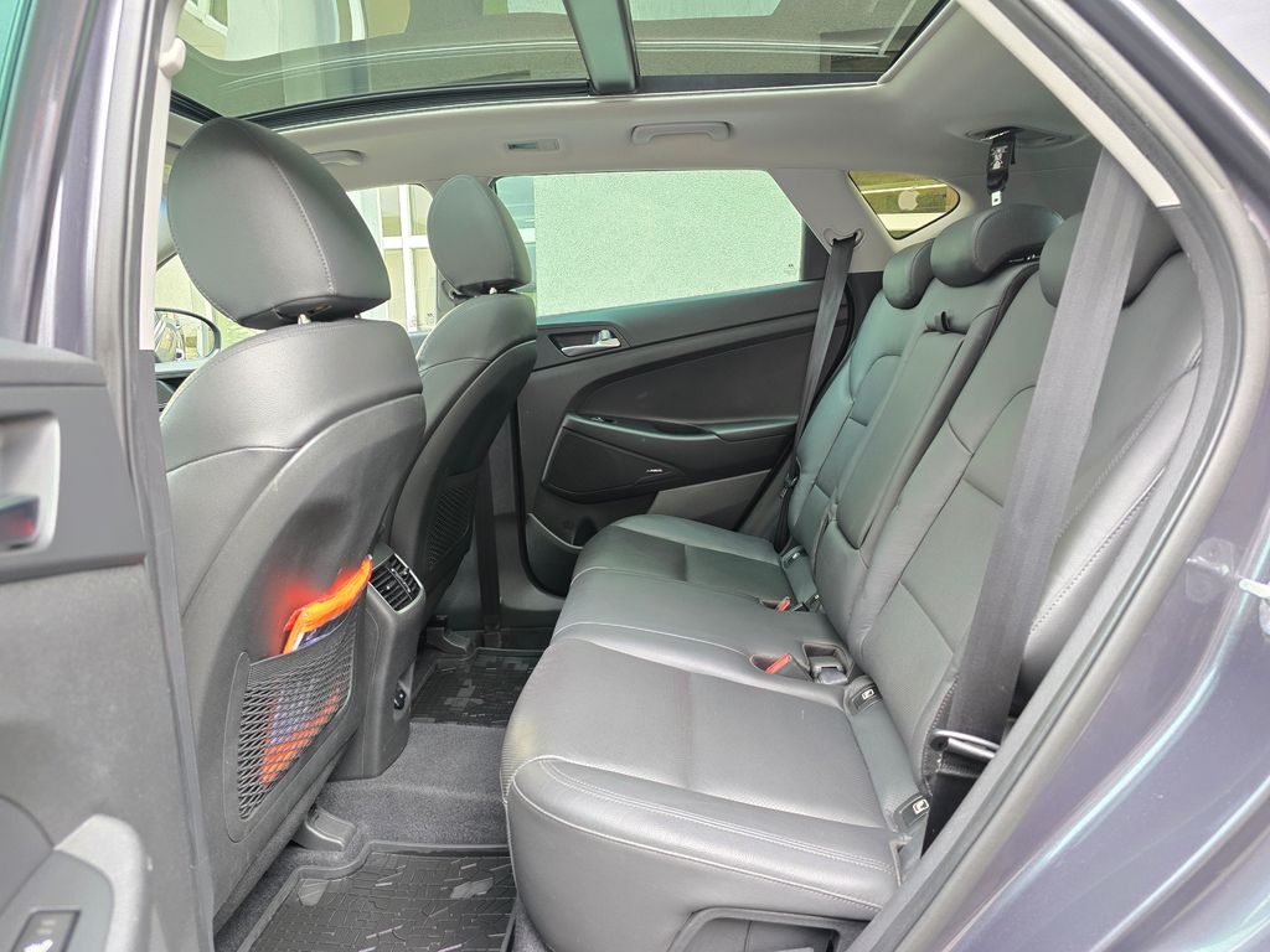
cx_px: 635
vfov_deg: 58.9
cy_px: 476
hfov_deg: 73.9
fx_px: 844
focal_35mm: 23
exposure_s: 1/100
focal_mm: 6.3
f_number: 1.7
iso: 400
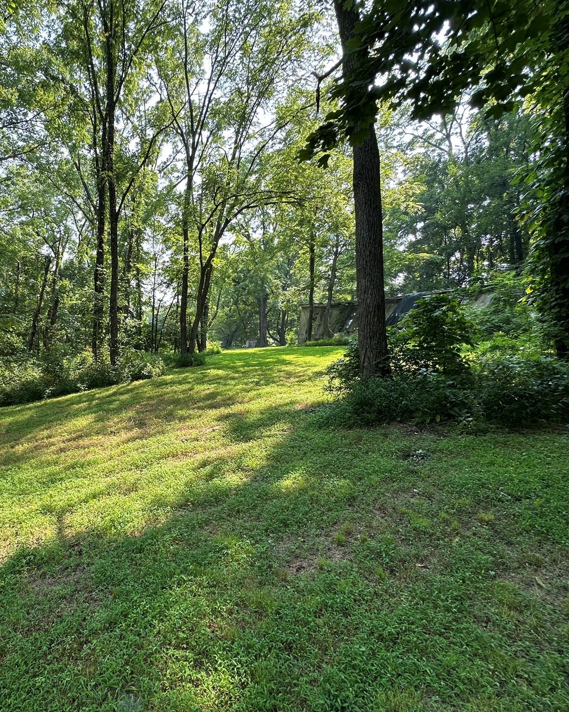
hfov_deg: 67.3
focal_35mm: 19
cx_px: 157
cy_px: 359
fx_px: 400
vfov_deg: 83.3
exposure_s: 1/246
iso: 40
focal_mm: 2.22
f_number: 2.2
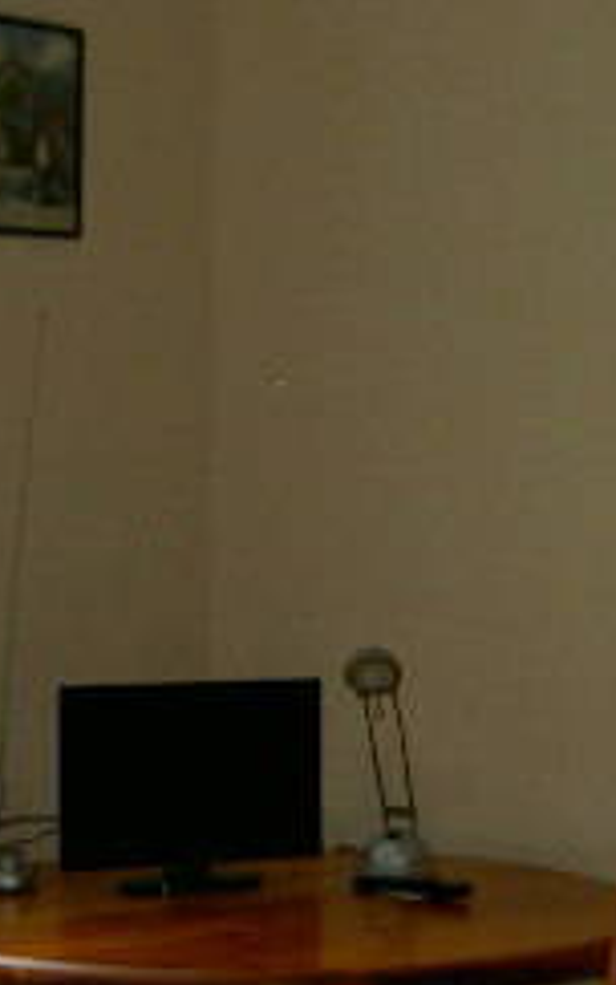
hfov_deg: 11.9
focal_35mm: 109
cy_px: 807
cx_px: 648
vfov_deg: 18.9
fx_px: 2926
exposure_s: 1/59.5
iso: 100
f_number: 2.8
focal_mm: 8
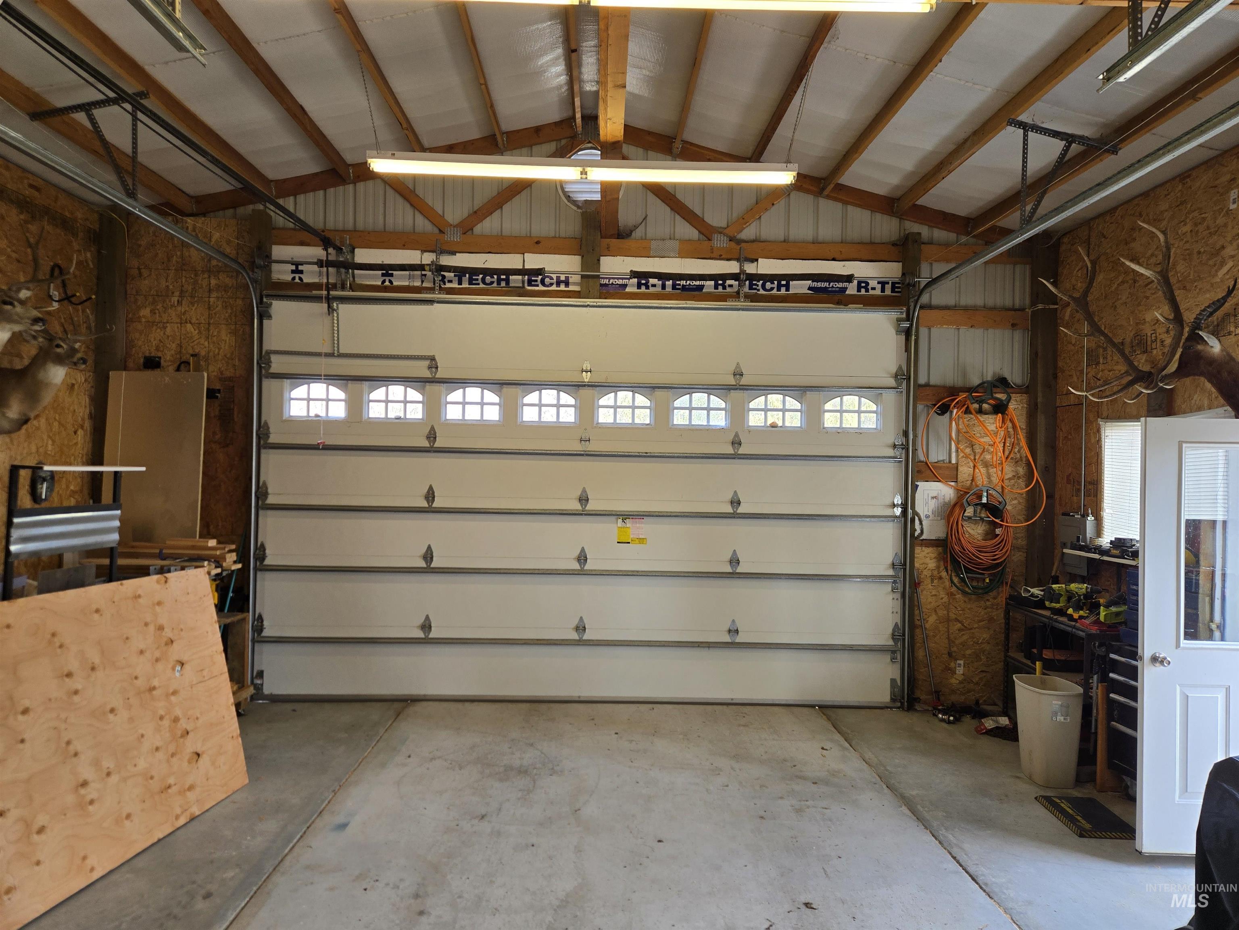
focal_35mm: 23
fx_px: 823
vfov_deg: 58.9
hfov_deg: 73.9
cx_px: 620
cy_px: 465
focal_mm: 5.4
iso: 80
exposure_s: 1/67
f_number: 1.8
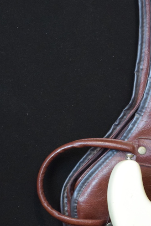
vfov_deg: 15.0
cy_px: 149
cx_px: 173
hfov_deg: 10.0
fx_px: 855
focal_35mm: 136
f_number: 4.2
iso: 2500
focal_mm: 30
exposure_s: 1/60
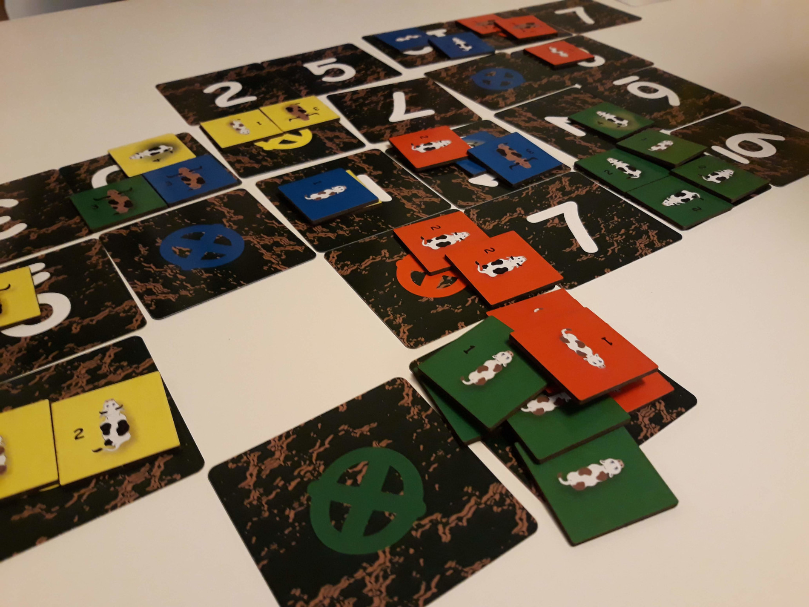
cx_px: 404
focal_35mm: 28
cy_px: 304
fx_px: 654
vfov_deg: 49.7
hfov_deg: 63.4
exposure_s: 1/24
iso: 250
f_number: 1.7
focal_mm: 3.7
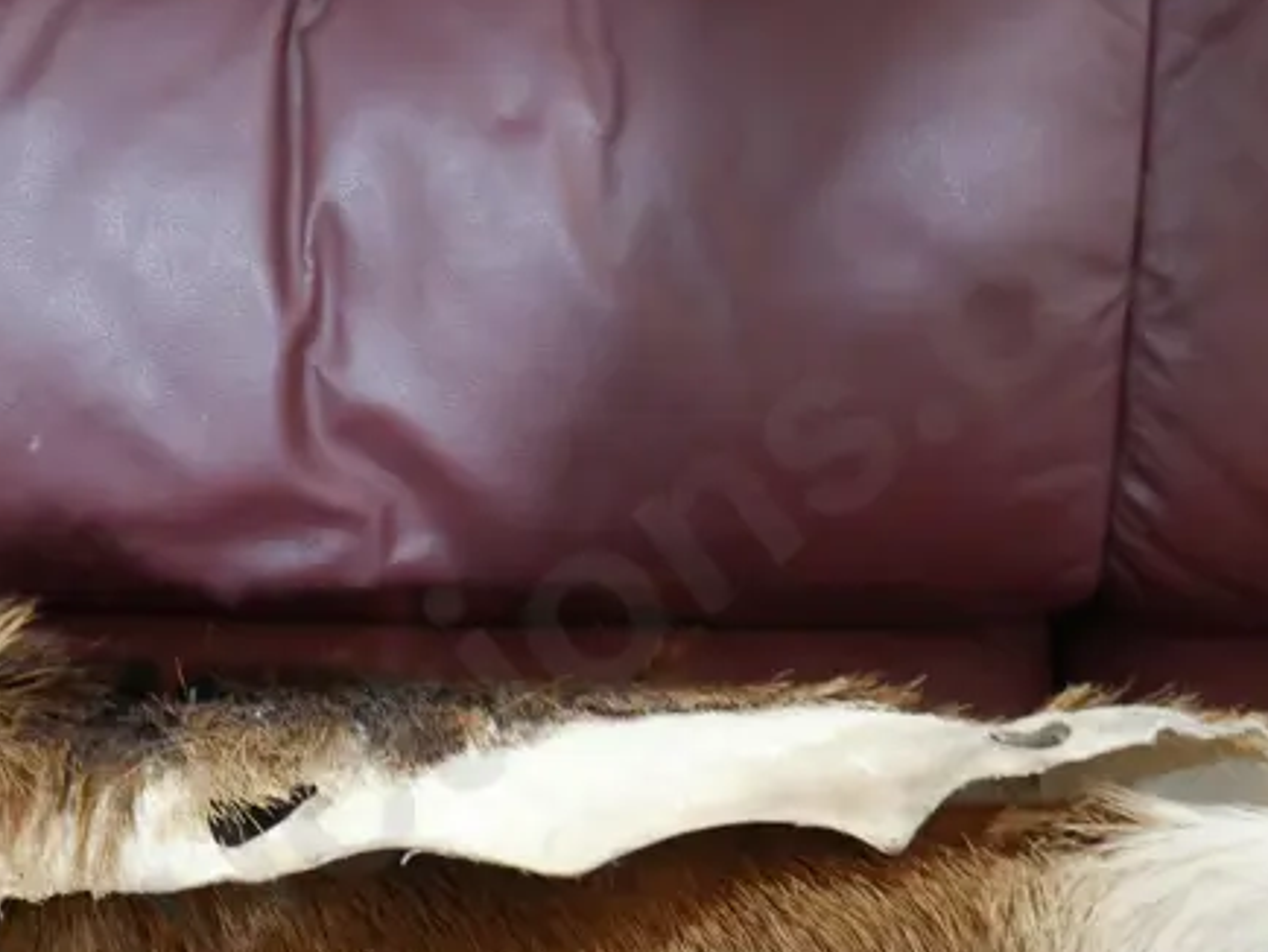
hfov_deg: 28.7
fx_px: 2419
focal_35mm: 66
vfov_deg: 21.7
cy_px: 880
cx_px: 245
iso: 1250
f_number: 3.5
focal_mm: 14
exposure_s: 1/60
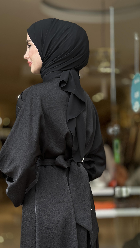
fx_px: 436
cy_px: 152
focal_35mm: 66
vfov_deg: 31.8
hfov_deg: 18.3
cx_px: 61
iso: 80
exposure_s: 1/303
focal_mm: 6.86
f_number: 1.78
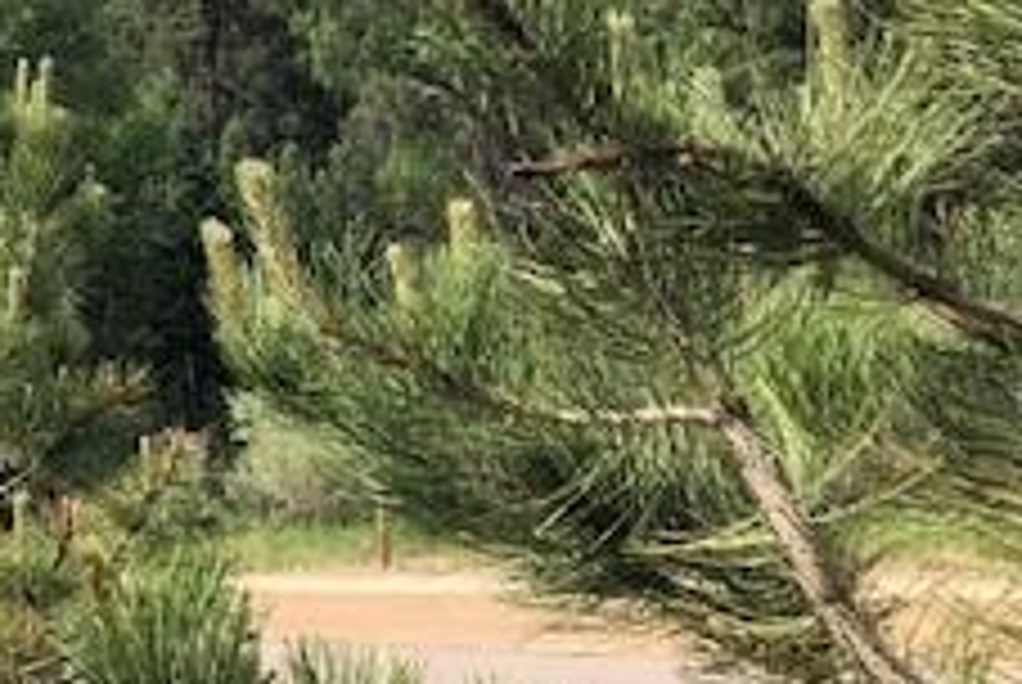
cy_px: 284
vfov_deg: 16.7
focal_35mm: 82
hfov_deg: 21.6
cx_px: -401
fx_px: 2331
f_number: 1.8
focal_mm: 3.99
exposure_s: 1/1499
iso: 20
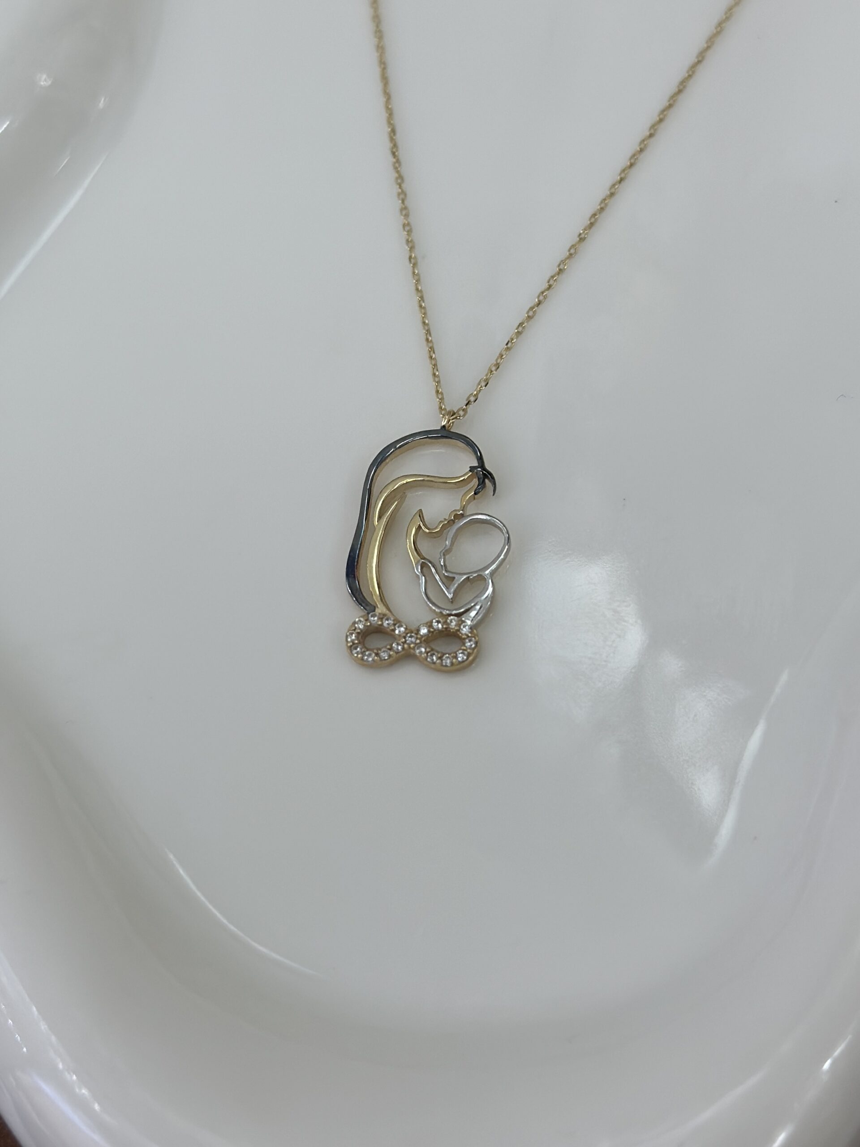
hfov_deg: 30.3
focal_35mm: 48
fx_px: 1590
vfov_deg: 39.7
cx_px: 430
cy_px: 574
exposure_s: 1/756
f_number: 1.78
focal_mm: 6.86
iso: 80
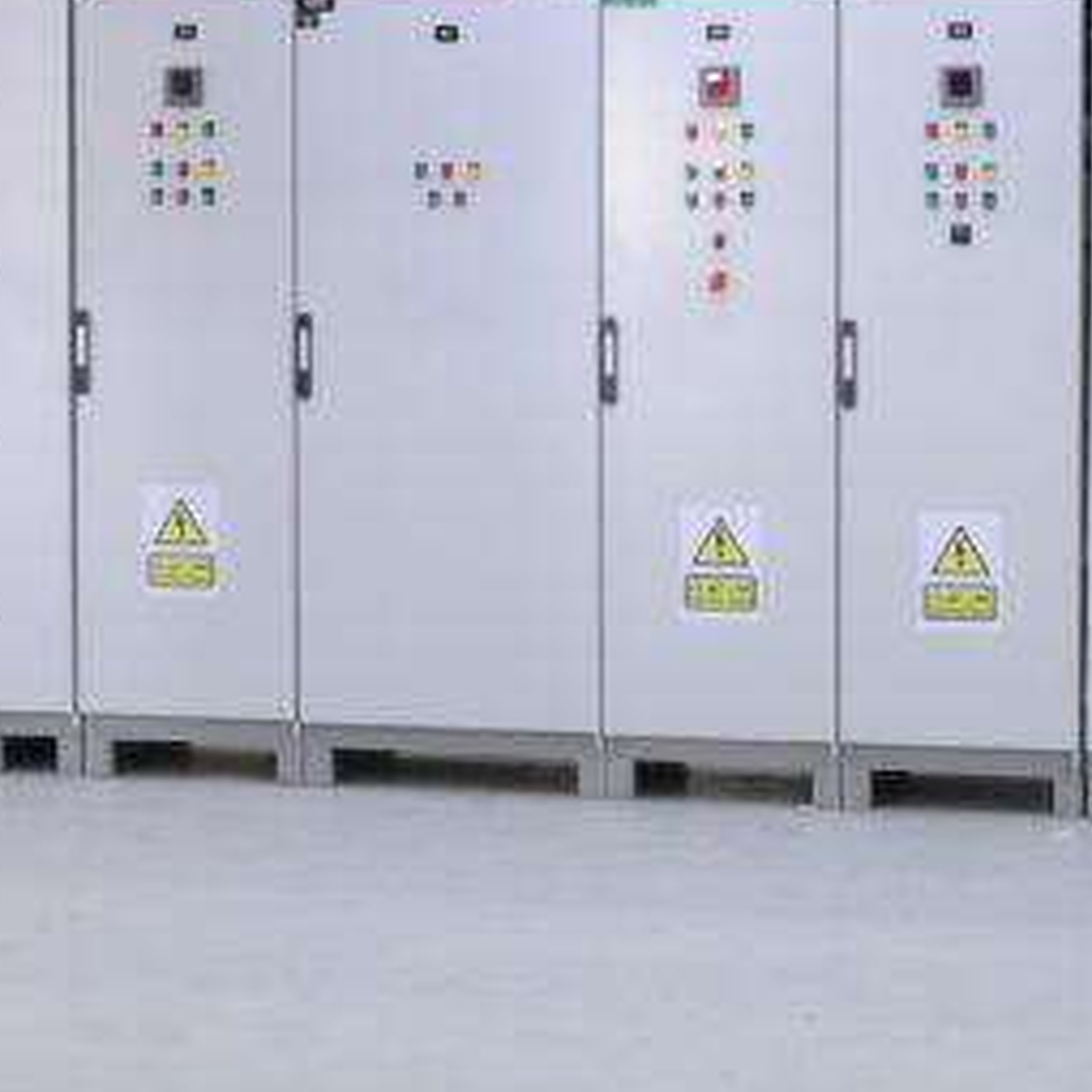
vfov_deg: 17.3
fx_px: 3569
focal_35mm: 100
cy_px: 283
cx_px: 702
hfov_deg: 17.4
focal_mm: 50
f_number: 2.8
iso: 1000
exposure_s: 1/160
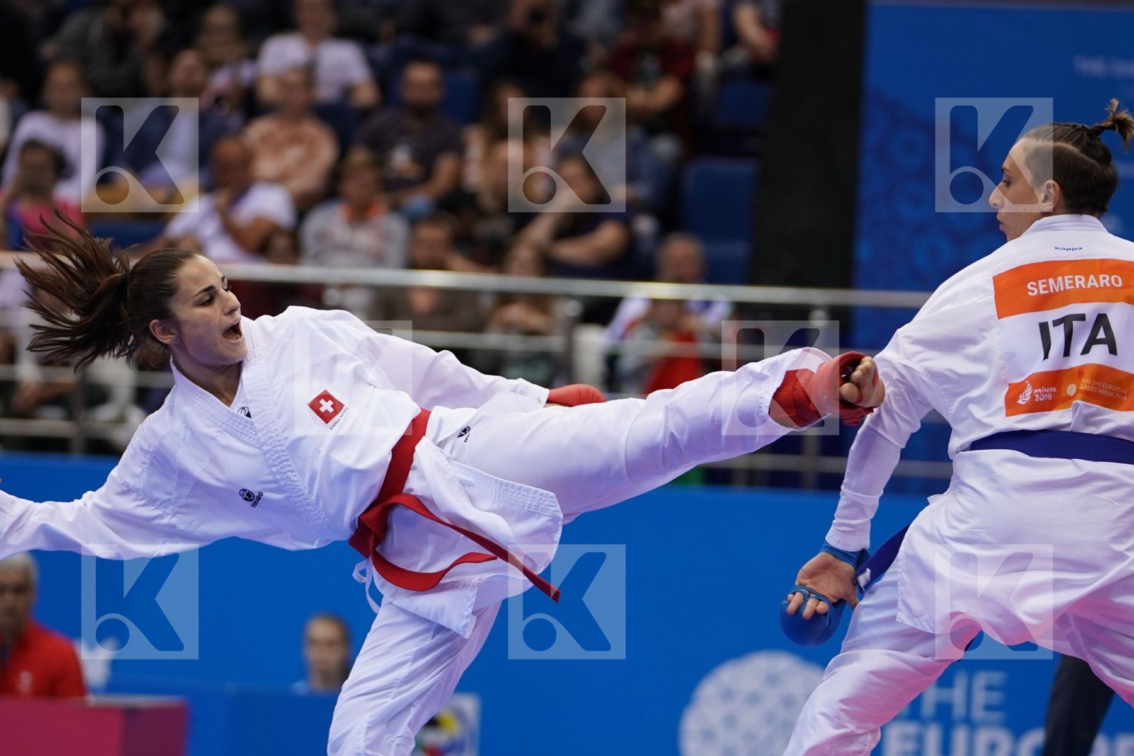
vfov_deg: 5.7
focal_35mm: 243
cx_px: 567
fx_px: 7654
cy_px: 378
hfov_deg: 8.5
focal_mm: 162
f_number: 2.8
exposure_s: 1/1000
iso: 1000
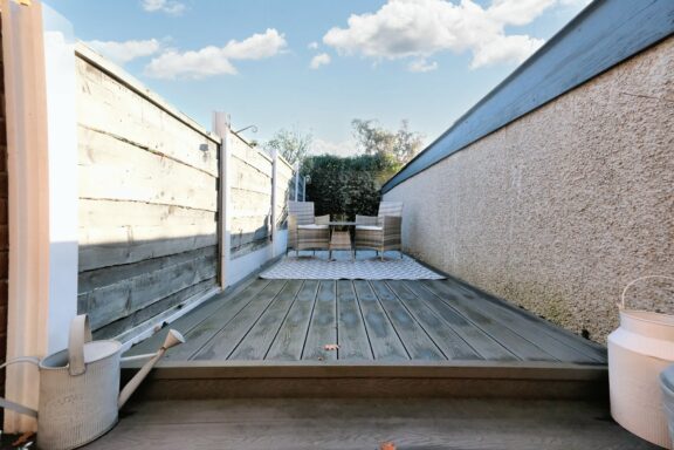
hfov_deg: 100.4
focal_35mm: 15
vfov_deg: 77.3
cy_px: 225
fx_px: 281
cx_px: 337
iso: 4000
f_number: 5.6
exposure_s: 1/6000
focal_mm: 10
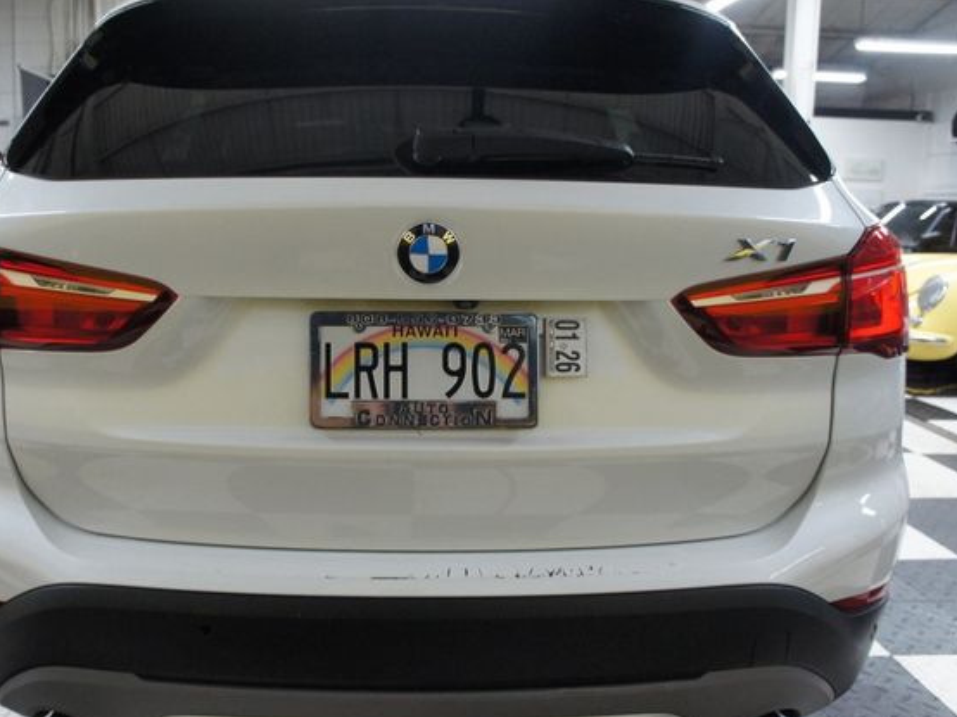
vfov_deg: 46.8
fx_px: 829
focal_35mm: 30
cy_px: 365
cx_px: 411
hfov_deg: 59.7
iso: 1600
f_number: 3.5
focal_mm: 18
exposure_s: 1/100
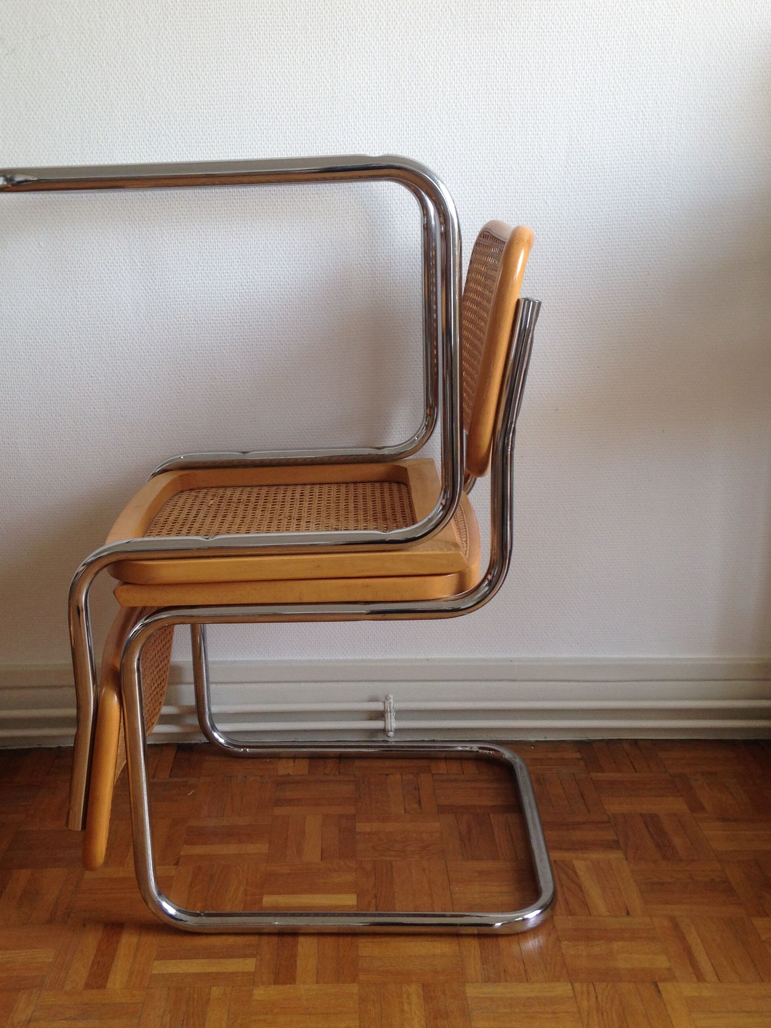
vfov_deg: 45.8
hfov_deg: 35.1
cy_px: 511
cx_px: 342
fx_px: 1218
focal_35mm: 41
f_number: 2.4
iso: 64
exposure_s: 1/60
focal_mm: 4.12
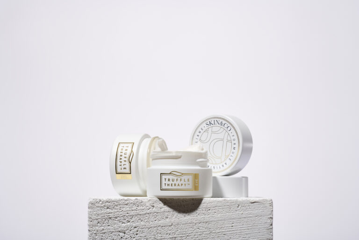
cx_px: 180
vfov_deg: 13.0
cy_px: 120
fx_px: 1047
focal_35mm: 105
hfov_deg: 19.5
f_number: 29
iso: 64
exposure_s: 1/160
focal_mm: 105
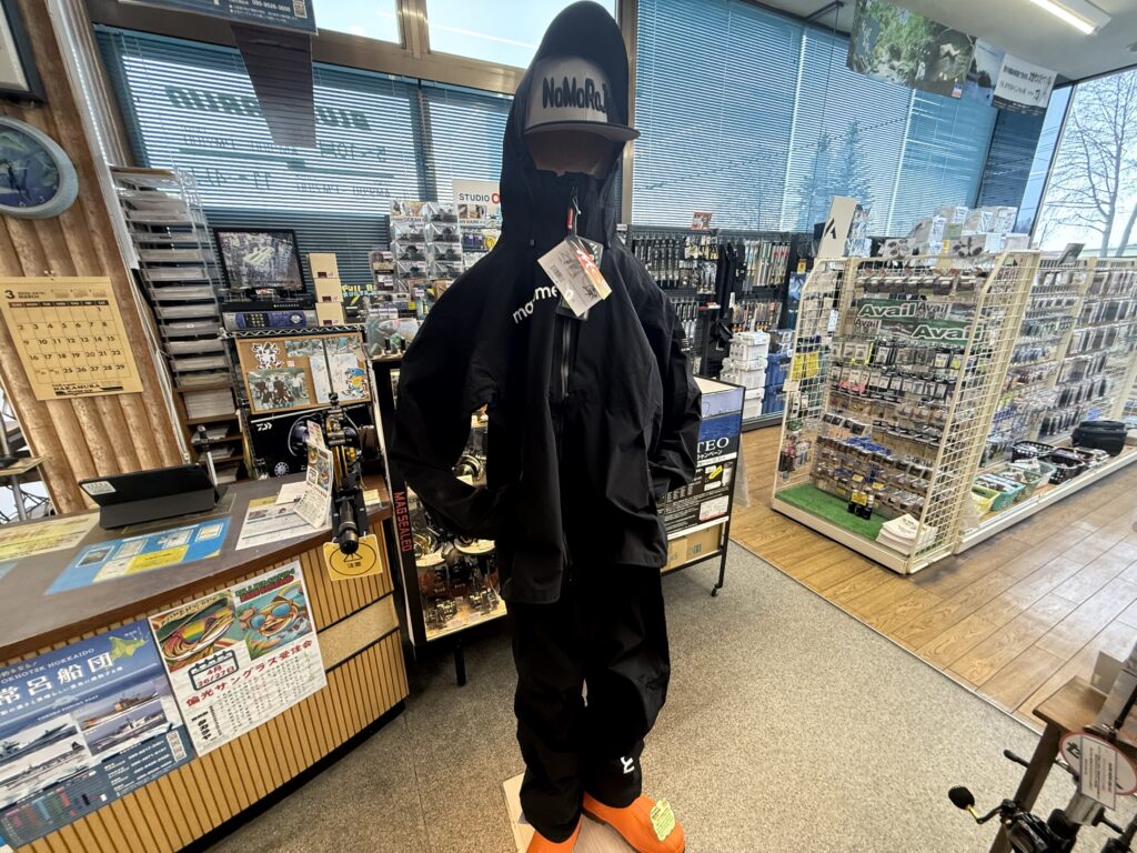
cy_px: 426
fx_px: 460
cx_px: 568
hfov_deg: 102.1
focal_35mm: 14
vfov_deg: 85.7
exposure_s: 1/50
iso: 250
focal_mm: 2.22
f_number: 2.2
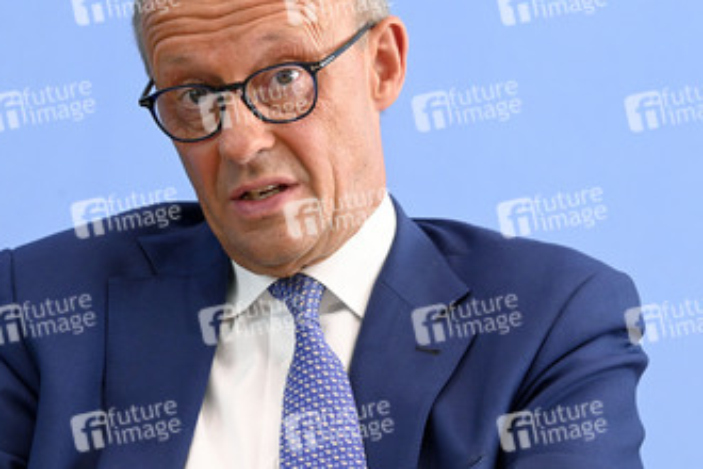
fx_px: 4003
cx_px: 282
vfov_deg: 6.7
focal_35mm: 205
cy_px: 160
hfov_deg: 10.0
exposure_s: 1/500
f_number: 7.1
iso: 3200
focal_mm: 150
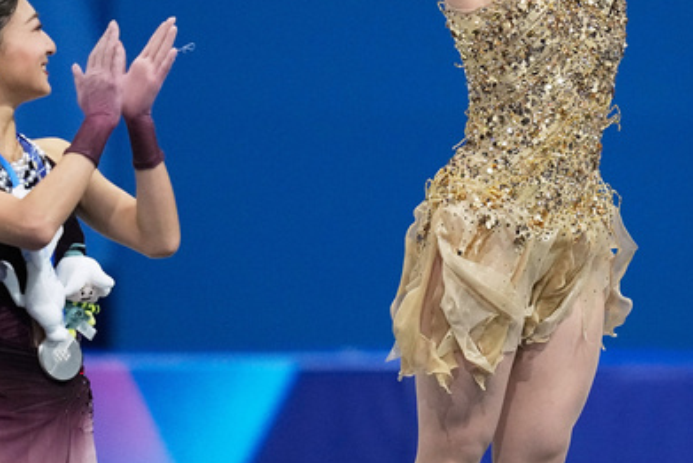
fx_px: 20180
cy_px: 210
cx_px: 603
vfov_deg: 1.3
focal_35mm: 1048
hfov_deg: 2.0
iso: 4000
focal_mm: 400
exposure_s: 1/2500
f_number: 2.8
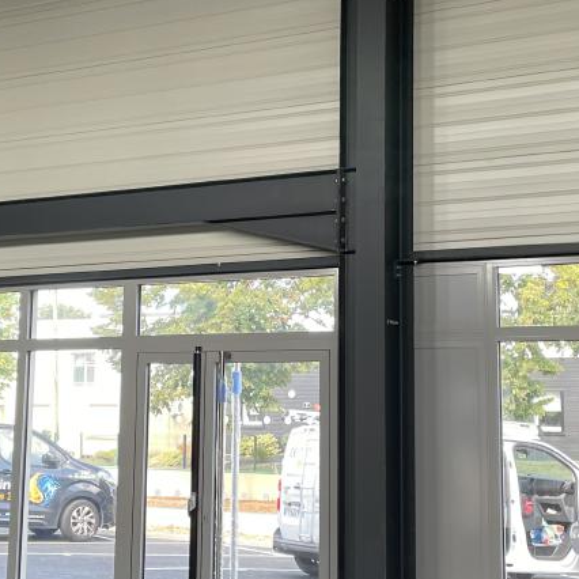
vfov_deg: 25.0
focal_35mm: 69
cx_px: 223
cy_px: 230
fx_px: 1306
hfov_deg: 24.9
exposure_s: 1/121
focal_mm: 4.2
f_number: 1.6
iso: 80
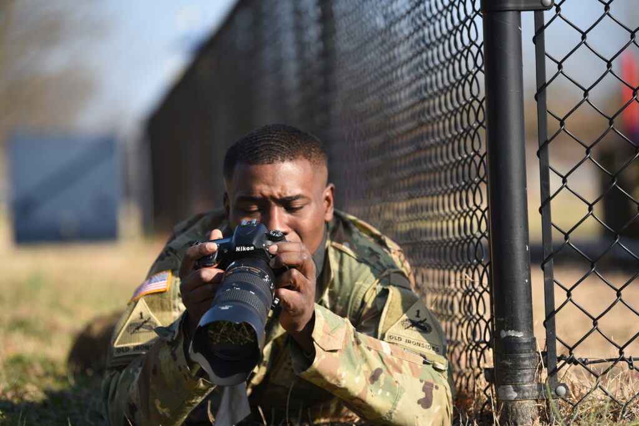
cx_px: 320
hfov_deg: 13.7
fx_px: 2663
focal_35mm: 150
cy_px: 213
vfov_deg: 9.2
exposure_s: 1/800
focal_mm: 150
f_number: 2.8
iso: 100
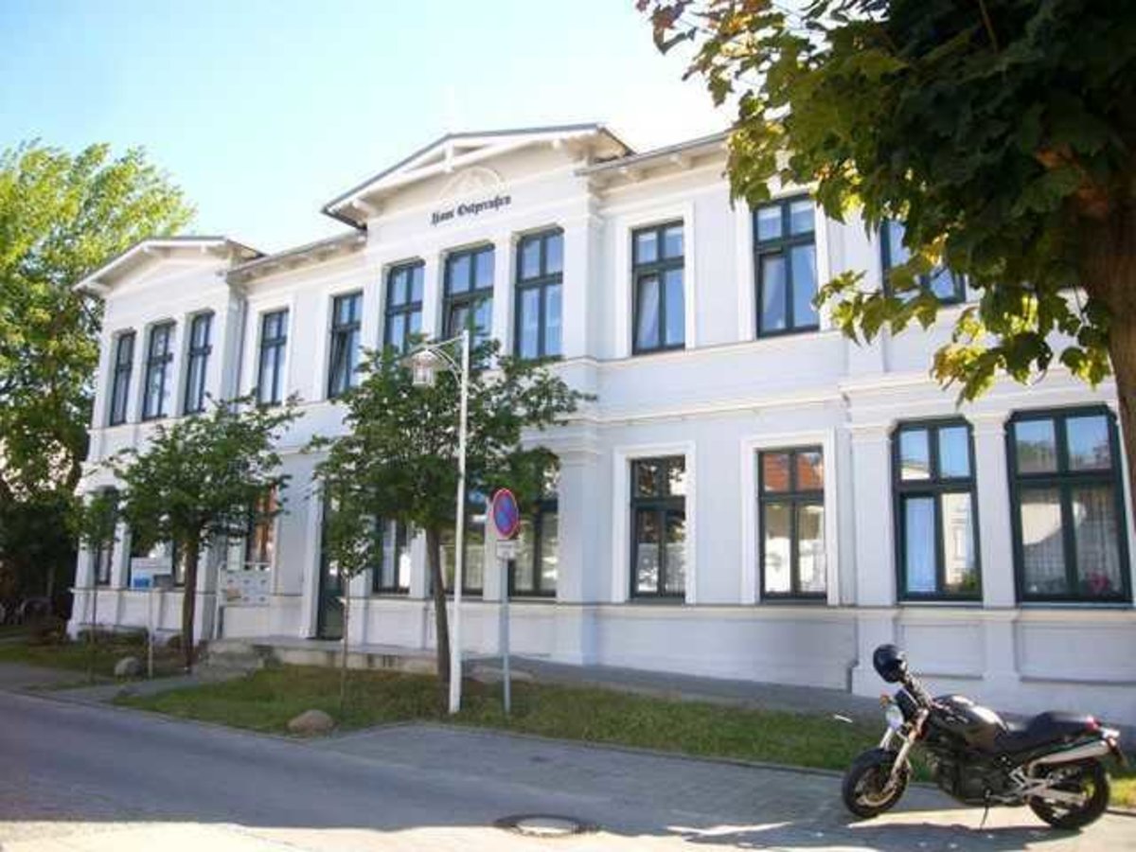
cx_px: 568
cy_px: 426
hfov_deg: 63.4
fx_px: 919
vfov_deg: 49.7
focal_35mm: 28
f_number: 2.8
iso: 80
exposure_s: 1/200
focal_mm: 4.6
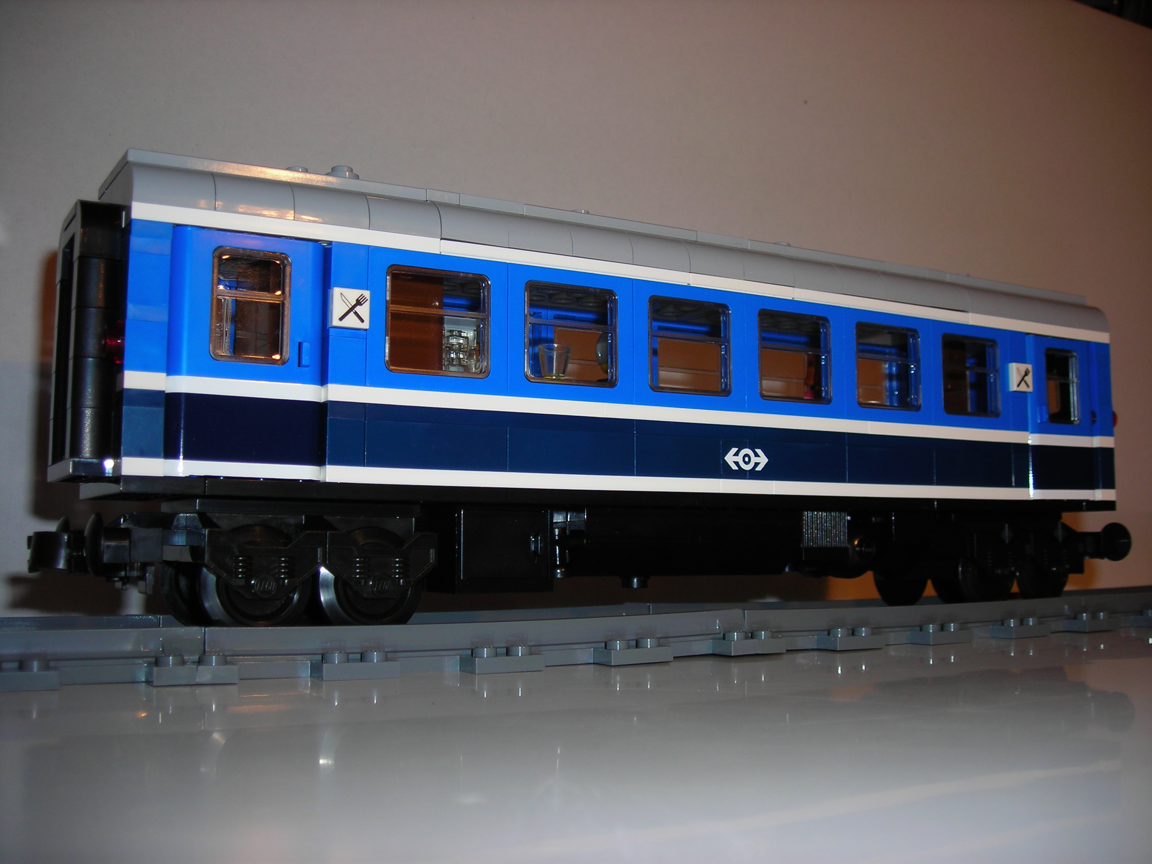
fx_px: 1265
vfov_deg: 37.7
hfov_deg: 49.0
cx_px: 576
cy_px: 432
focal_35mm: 38
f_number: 3.2
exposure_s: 1/60.1
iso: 50
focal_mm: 6.3
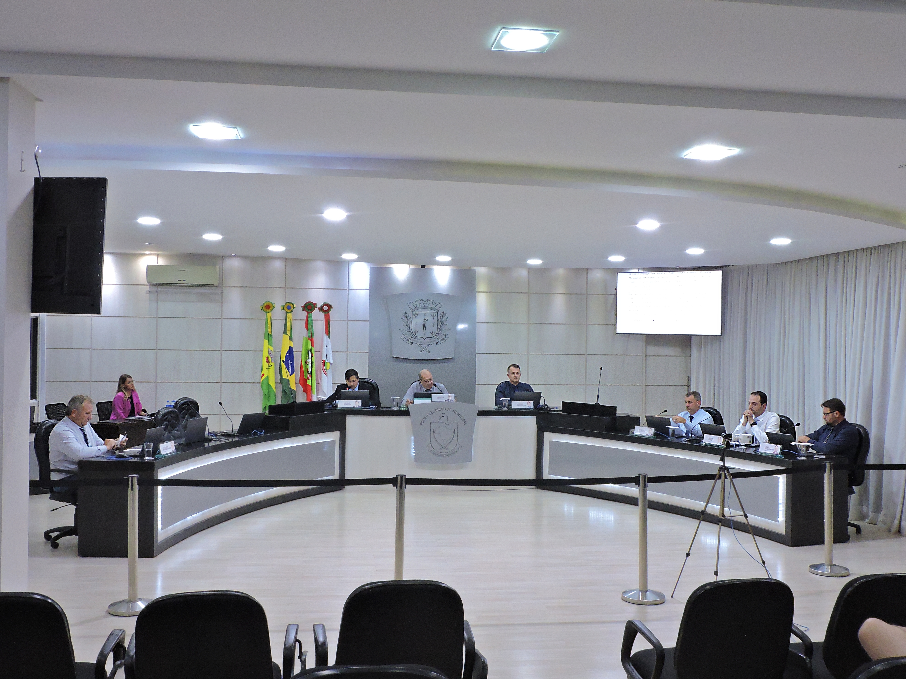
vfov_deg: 42.9
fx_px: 864
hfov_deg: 55.4
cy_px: 340
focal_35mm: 33
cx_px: 453
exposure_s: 1/30
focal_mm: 5.9
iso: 800
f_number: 4.5
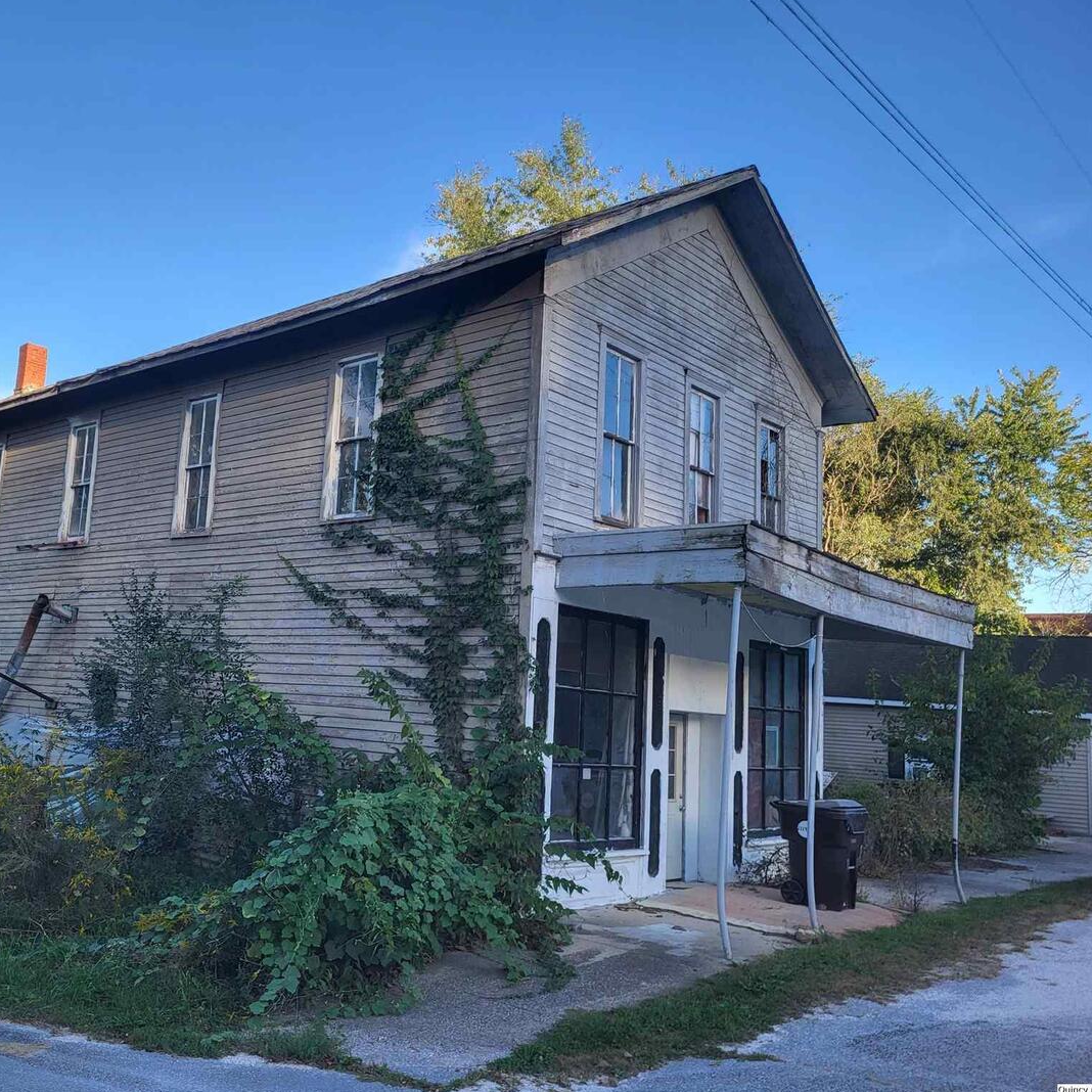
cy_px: 545
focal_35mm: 31
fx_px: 1106
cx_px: 373
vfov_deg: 52.5
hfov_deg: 51.7
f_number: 1.8
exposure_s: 1/533
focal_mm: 5.4
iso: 40
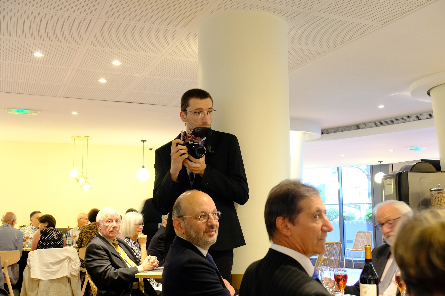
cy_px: 148
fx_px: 494
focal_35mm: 40
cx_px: 222
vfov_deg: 33.4
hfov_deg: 48.5
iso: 1600
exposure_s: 1/13
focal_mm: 26.6
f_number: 4.2
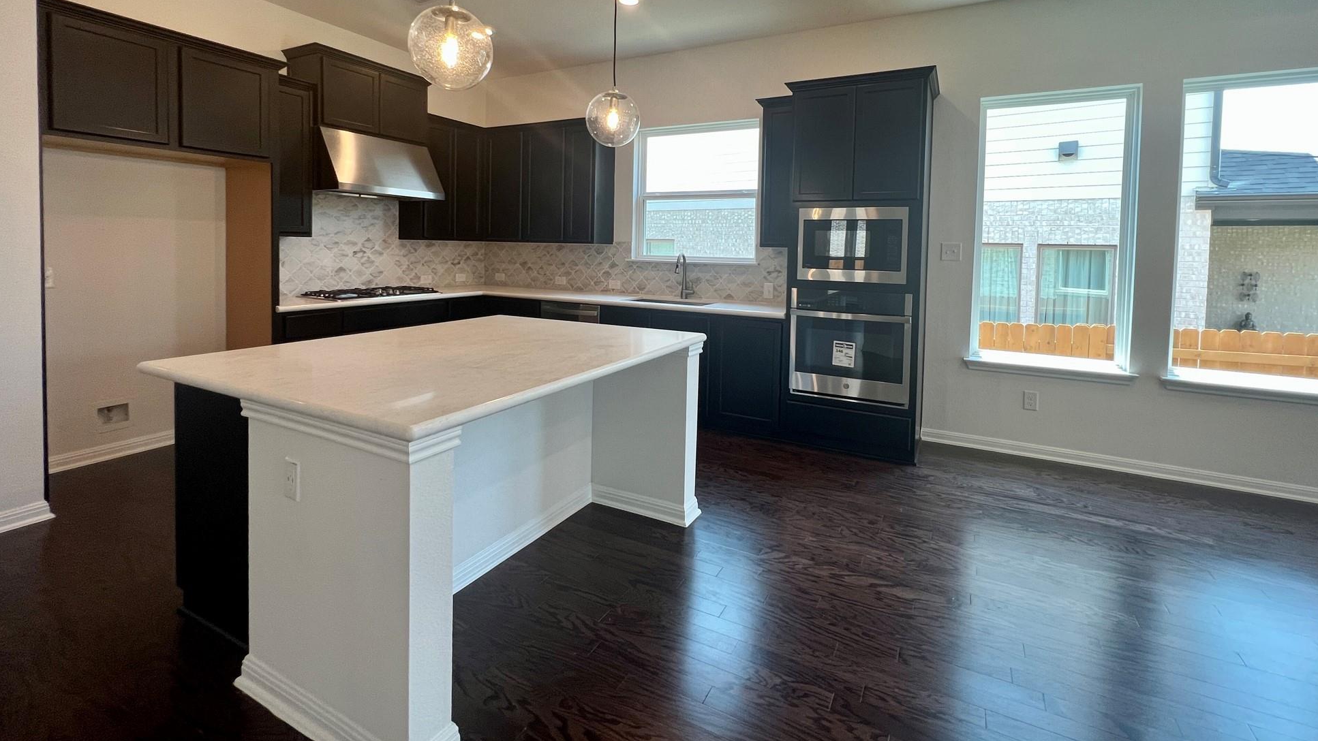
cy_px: 268
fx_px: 524
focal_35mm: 15
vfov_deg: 69.2
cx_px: 683
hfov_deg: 103.0
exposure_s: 1/120
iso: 125
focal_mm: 1.57
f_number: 1.8
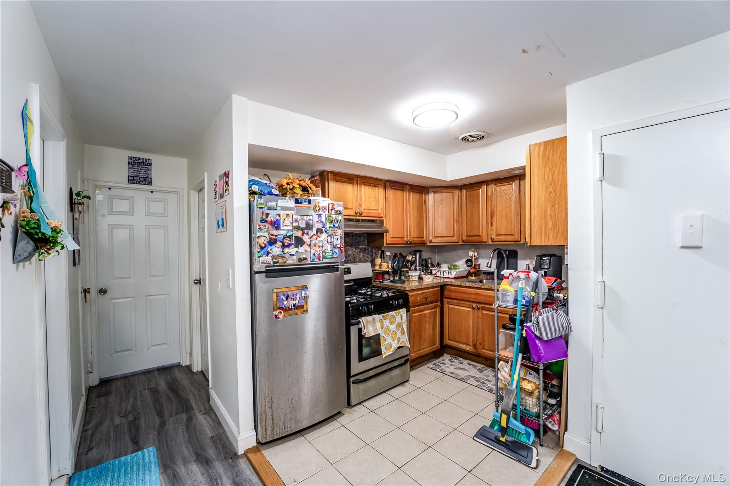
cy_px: 243
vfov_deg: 81.2
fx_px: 284
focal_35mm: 14
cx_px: 365
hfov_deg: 104.3
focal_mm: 14
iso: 100
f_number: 11
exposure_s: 1
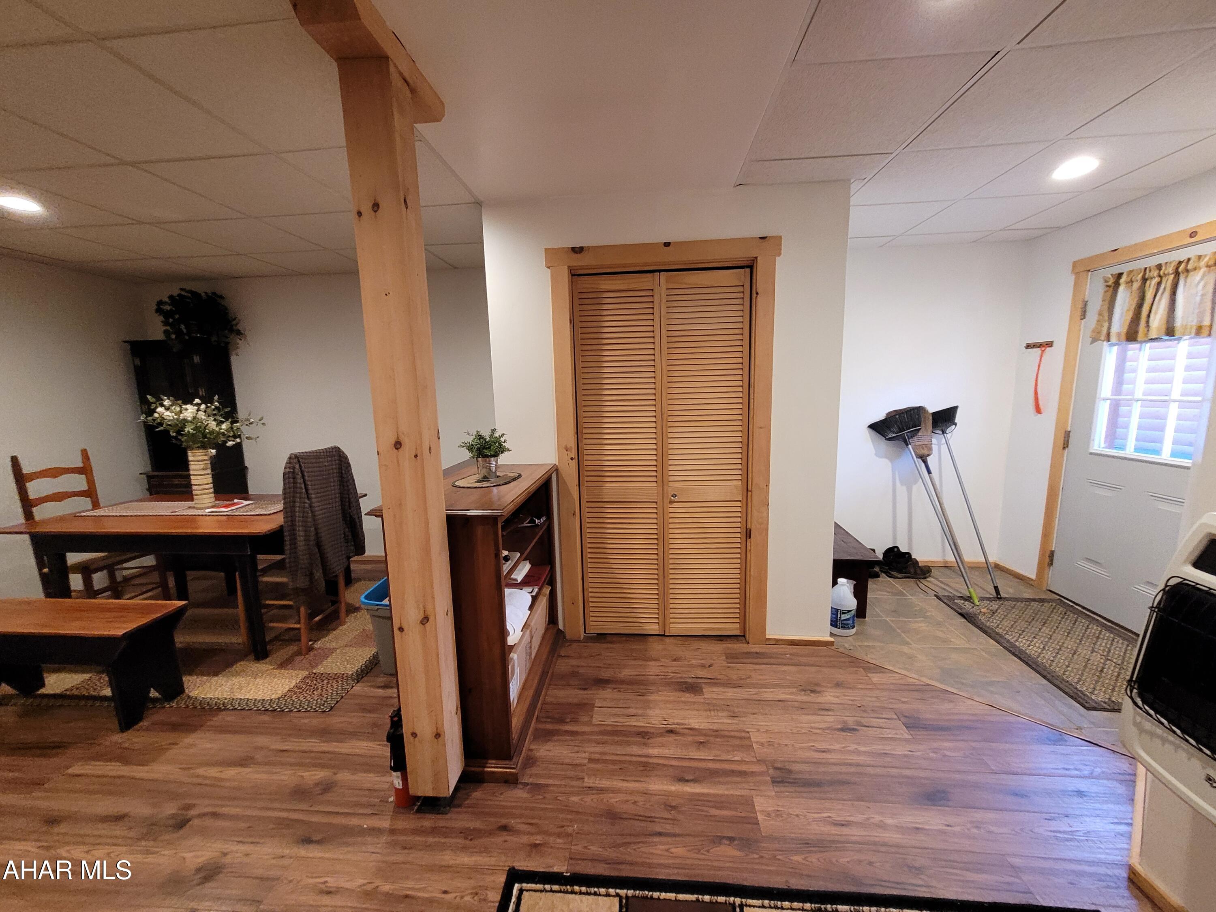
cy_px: 456
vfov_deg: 89.9
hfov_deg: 106.2
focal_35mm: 13
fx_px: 457
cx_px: 608
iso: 400
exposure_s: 1/60
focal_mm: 1.74
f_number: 2.2
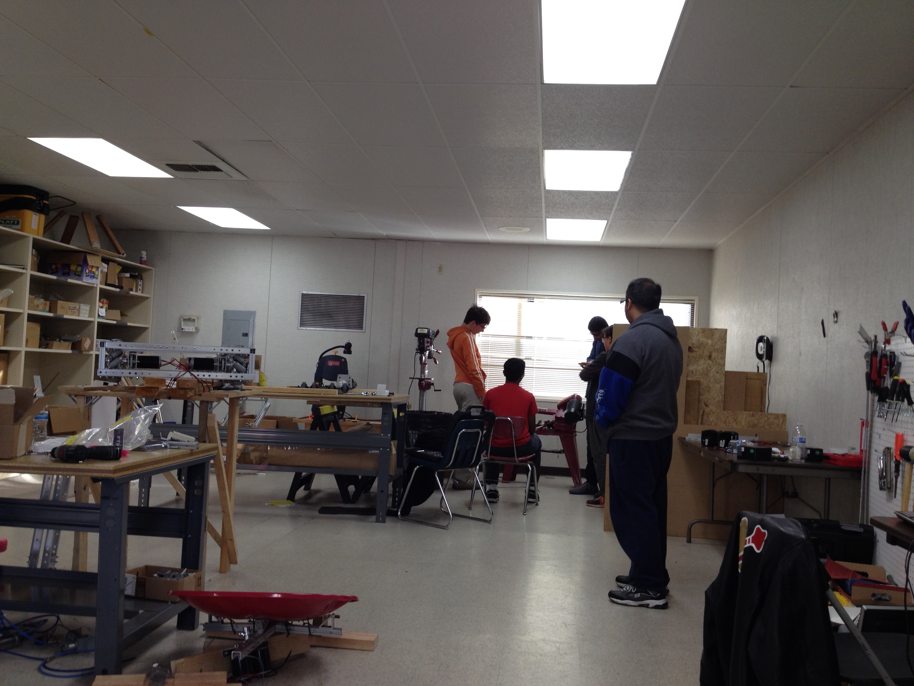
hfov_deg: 52.6
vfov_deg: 40.7
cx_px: 457
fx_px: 924
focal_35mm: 35
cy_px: 343
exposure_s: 1/30
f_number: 2.4
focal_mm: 4.28
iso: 64
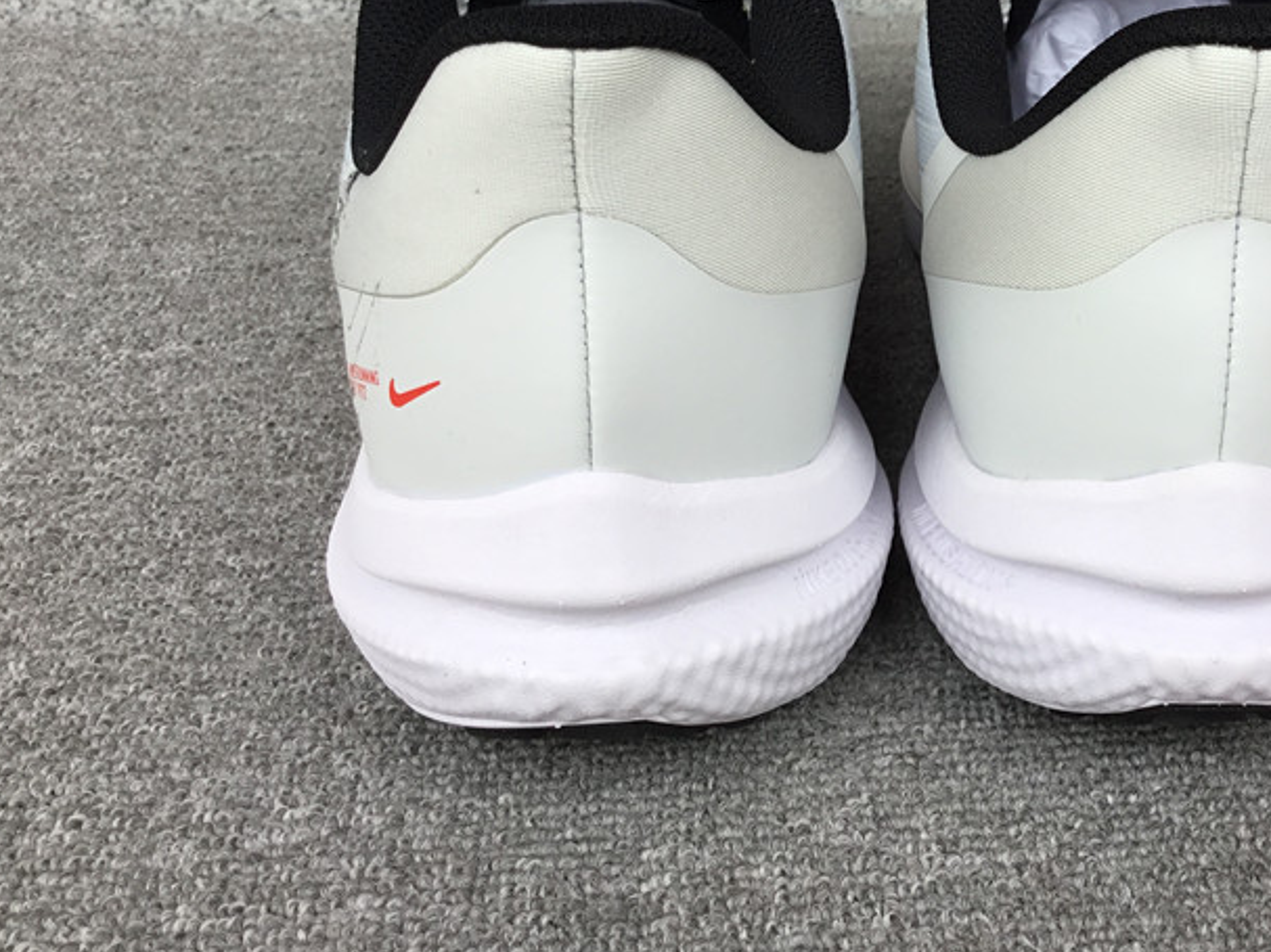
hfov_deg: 40.2
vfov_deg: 31.2
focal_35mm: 46
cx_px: 932
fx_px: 1689
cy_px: 296
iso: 25
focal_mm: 3.3
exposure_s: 1/149
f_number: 2.4
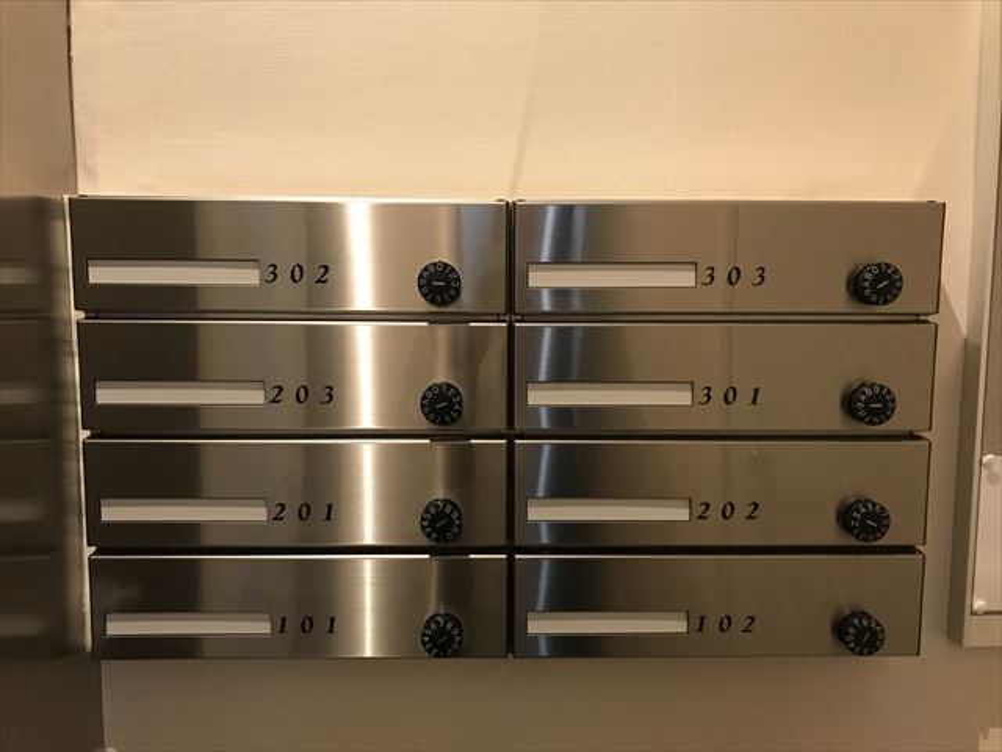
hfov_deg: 63.4
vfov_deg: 49.7
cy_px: 376
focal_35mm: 28
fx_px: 810
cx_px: 501
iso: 100
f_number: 1.8
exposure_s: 1/9
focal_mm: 3.99
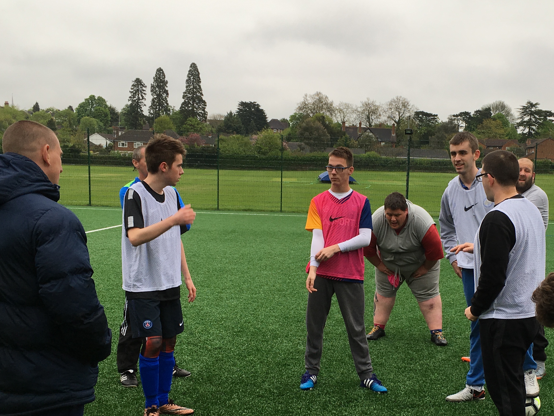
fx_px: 816
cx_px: 366
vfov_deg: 28.2
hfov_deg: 37.1
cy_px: 299
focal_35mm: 51
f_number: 2.2
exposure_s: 1/201
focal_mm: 4.15
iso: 25
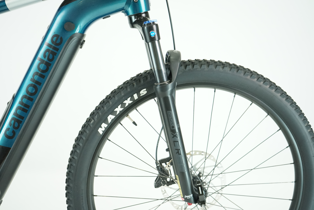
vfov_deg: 31.9
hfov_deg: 46.4
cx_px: 157
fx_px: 366
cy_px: 105
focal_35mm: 42
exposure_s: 1/200
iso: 2500
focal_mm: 42
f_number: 5
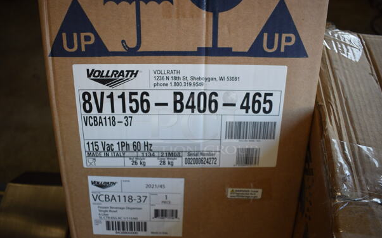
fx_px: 323
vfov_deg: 40.6
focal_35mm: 31
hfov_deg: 61.2
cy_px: 123
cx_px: 193
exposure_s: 1/250
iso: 400
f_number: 4.5
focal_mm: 20
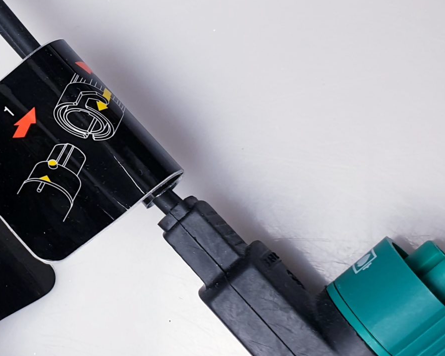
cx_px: 5
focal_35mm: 73
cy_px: 152
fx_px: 961
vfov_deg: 21.0
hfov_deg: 24.9
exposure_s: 1/100
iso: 64
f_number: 2.4
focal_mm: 4.3
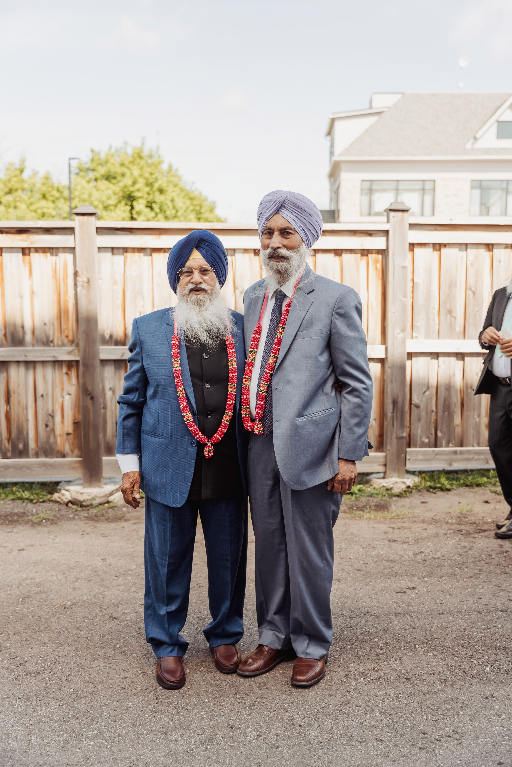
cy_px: 384
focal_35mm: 37
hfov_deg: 35.9
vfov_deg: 51.9
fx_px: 789
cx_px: 256
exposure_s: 1/800
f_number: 2.8
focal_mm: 37
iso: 100
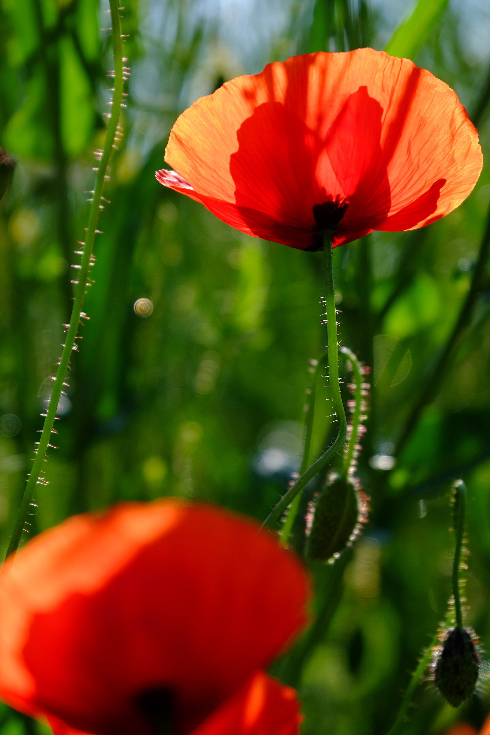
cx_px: 245
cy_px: 368
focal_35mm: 203
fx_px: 4144
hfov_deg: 6.8
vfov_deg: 10.1
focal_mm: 135
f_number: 5.6
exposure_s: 1/480
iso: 200
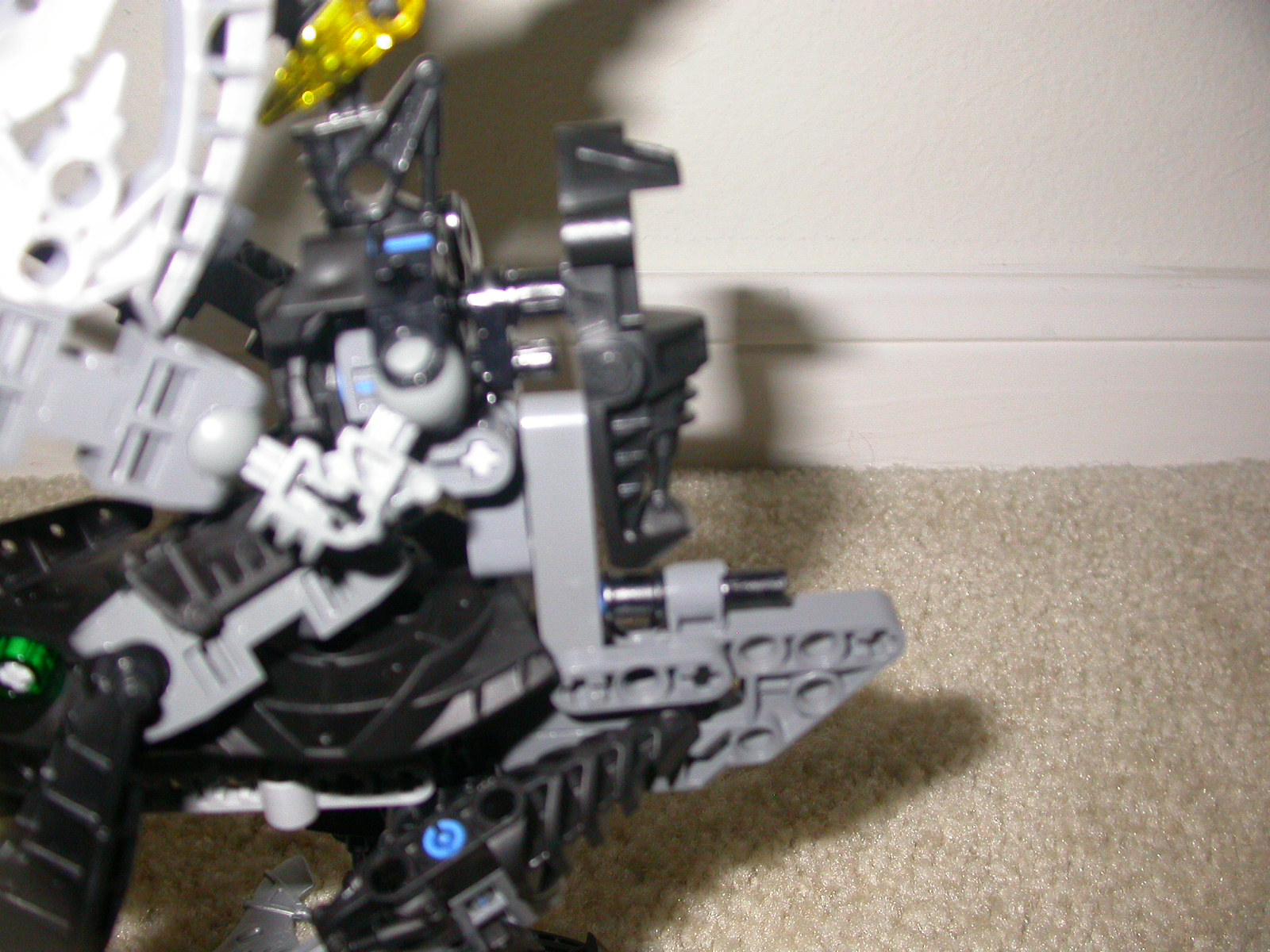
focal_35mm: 38
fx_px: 1394
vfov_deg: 37.7
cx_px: 635
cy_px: 476
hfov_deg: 49.0
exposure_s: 1/125
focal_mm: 7.85
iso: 200
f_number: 2.6
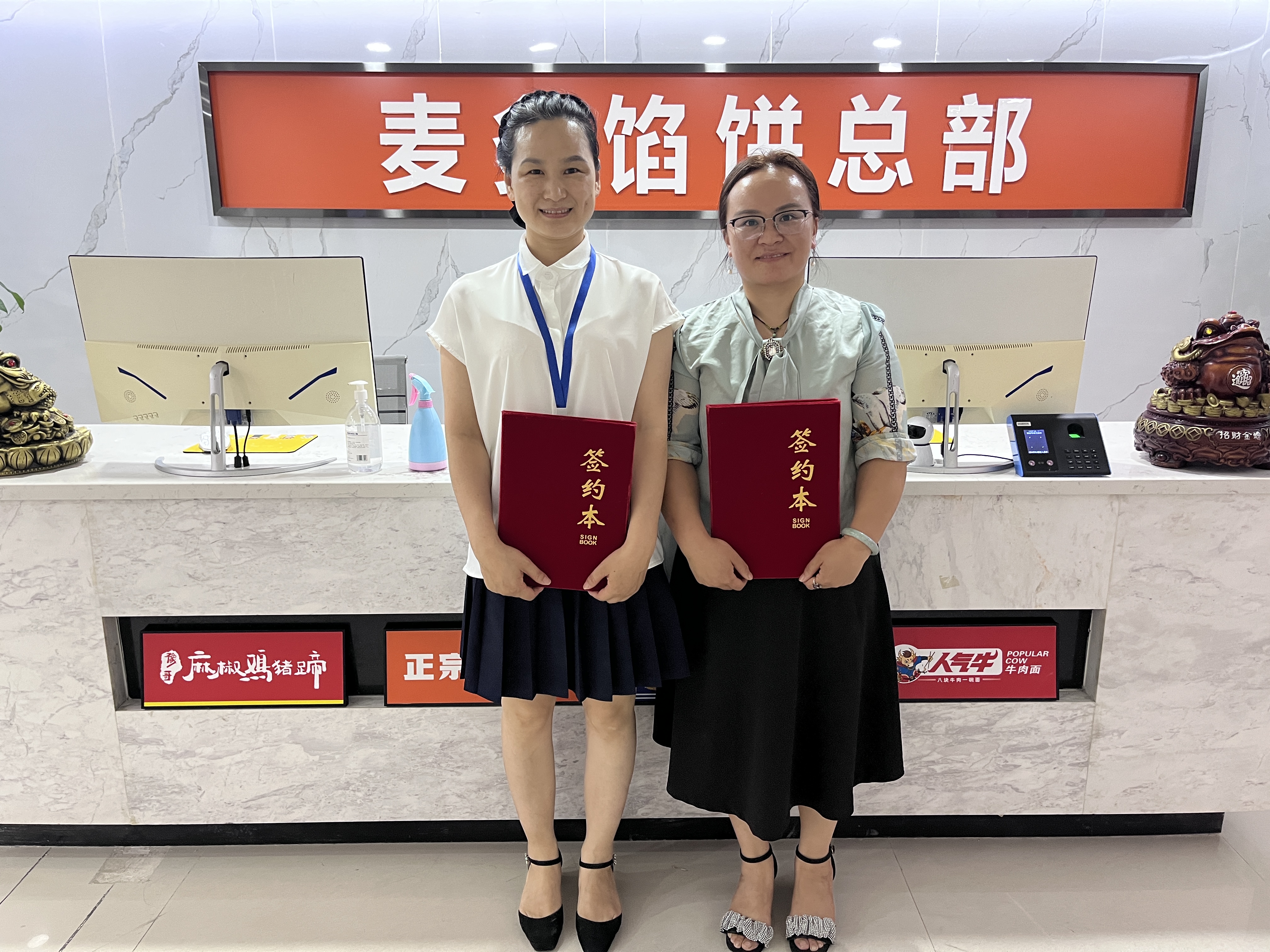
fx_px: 954
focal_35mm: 26
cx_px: 635
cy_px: 476
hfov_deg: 67.3
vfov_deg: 53.1
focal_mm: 5.1
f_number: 1.6
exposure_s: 1/50
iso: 200
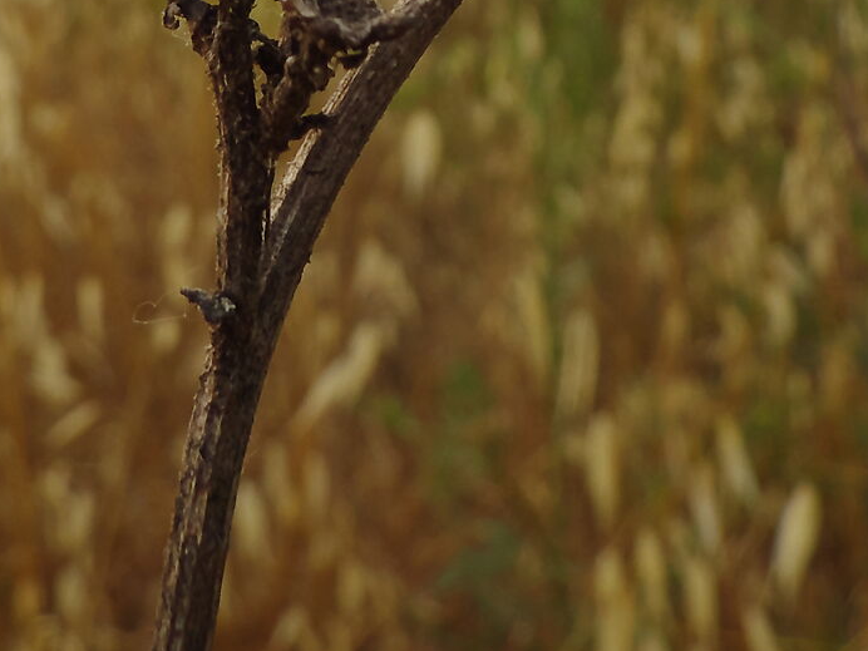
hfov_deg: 32.4
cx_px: 292
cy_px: -332
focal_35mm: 59
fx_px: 1479
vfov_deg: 20.9
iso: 100
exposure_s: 1/200
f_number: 3.7
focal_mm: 3.8
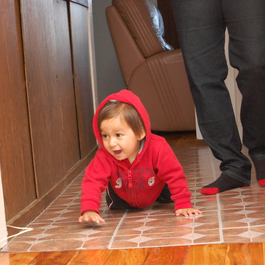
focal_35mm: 107
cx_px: 127
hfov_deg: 16.3
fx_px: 924
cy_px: 134
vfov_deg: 16.3
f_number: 5.6
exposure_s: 1/60
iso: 1600
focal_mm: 55
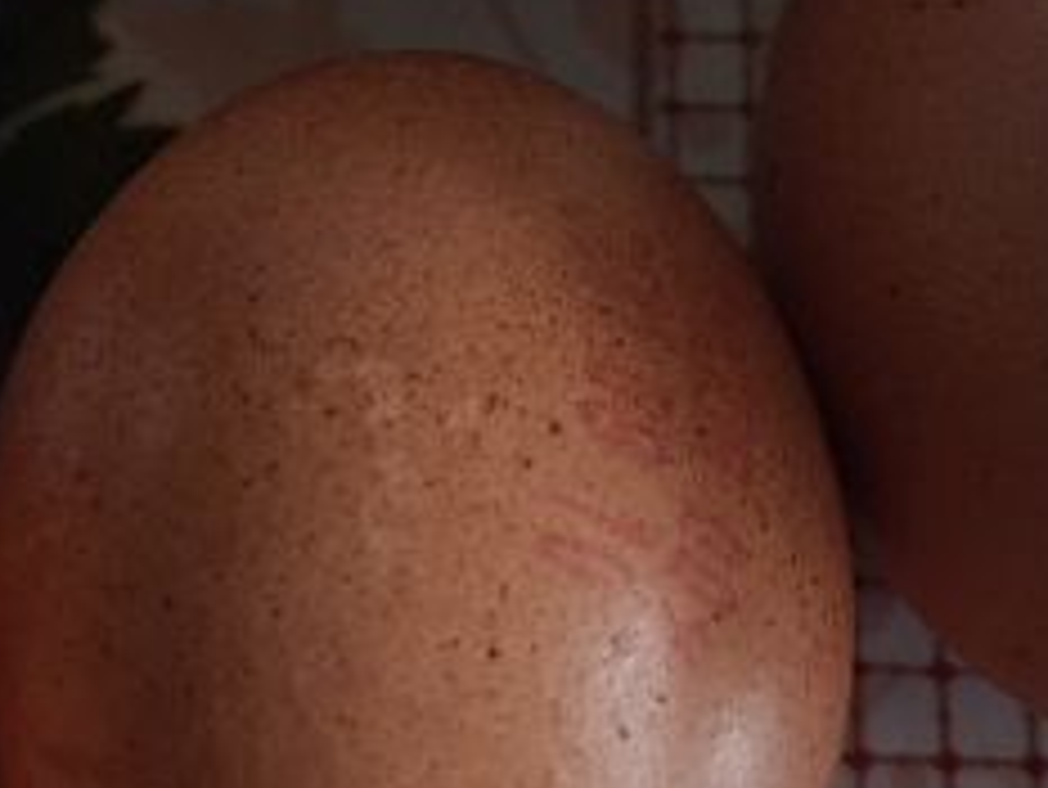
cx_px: 387
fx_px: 3059
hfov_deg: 19.4
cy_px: -131
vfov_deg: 14.3
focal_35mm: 101
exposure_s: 1/50
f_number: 1.8
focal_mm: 5.54
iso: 320
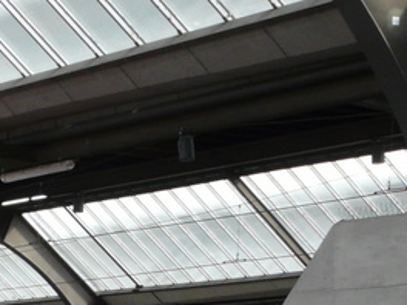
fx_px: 2046
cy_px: 442
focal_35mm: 174
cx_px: -299
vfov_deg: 8.4
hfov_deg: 10.7
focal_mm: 7.5
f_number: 3.6
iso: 125
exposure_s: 1/160
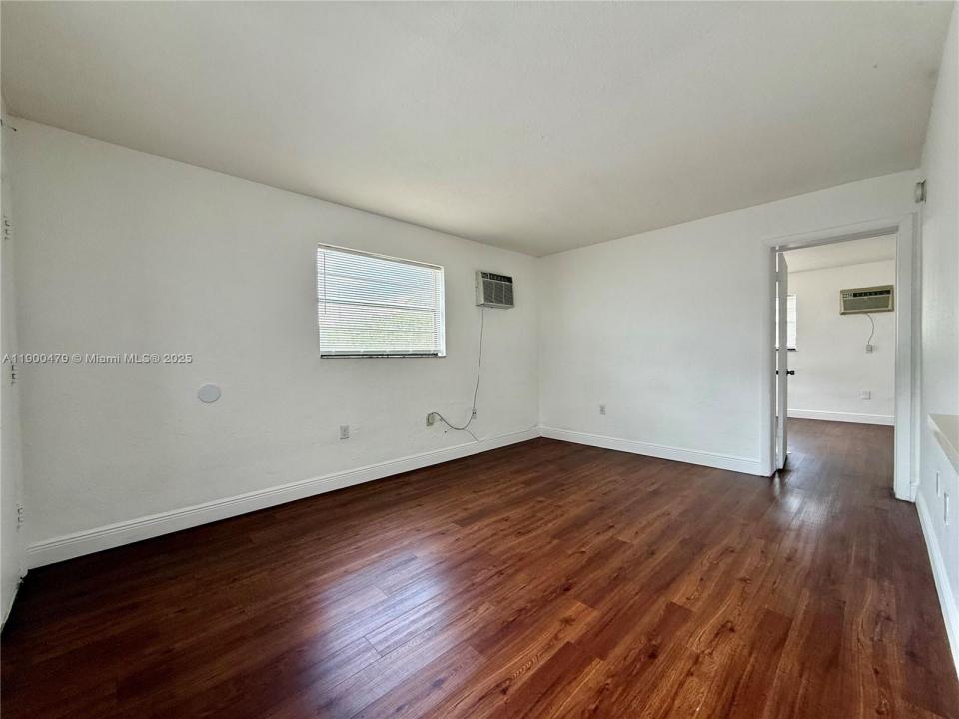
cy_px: 360
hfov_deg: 102.1
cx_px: 480
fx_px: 388
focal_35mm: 14
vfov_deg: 85.7
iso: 100
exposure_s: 1/99
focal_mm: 2.22
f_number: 2.2
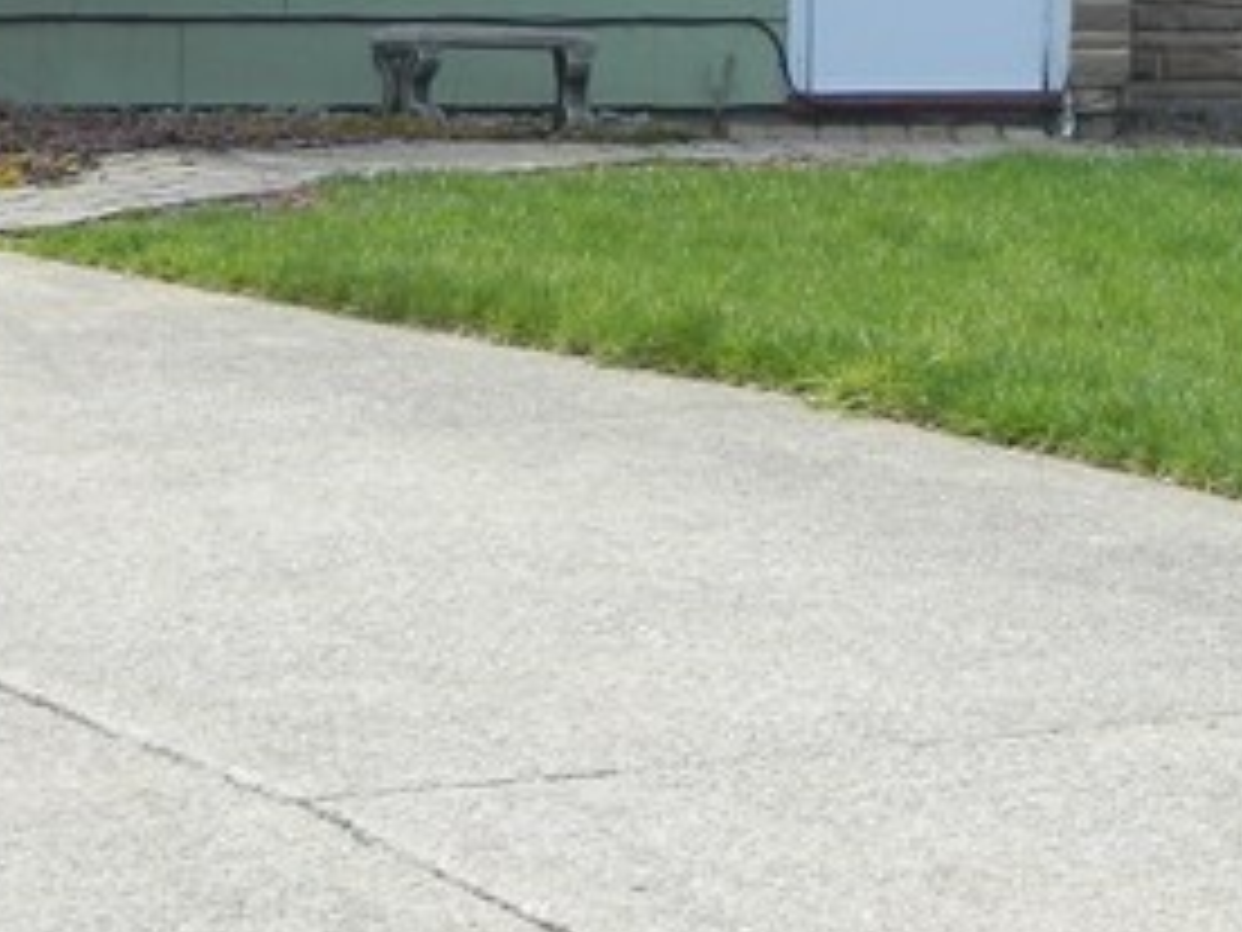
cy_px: -405
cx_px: 1588
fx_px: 5454
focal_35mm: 152
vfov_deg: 9.5
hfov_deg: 12.6
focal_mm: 7.3
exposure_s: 1/320
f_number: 3.5
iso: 80
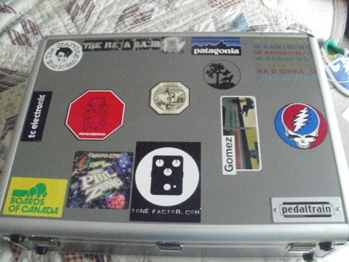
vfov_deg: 39.7
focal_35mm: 36
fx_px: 363
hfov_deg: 51.4
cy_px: 131
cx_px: 174
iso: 1600
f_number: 3.5
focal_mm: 6.3
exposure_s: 1/20
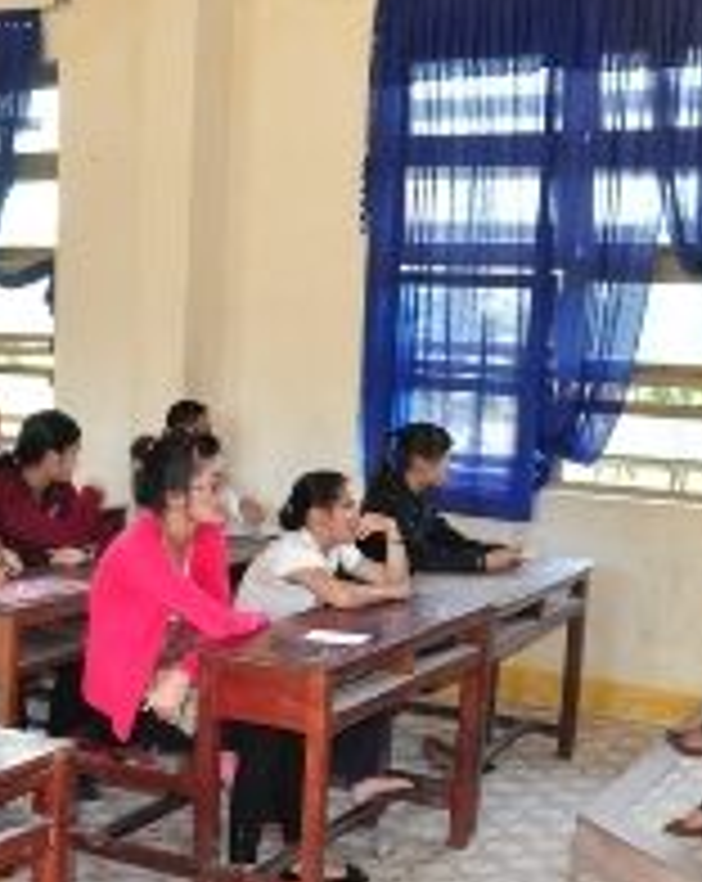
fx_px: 1511
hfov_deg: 25.3
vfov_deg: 32.3
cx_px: 54
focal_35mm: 58
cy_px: 580
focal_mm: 18
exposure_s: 1/200
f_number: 6.3
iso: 2500
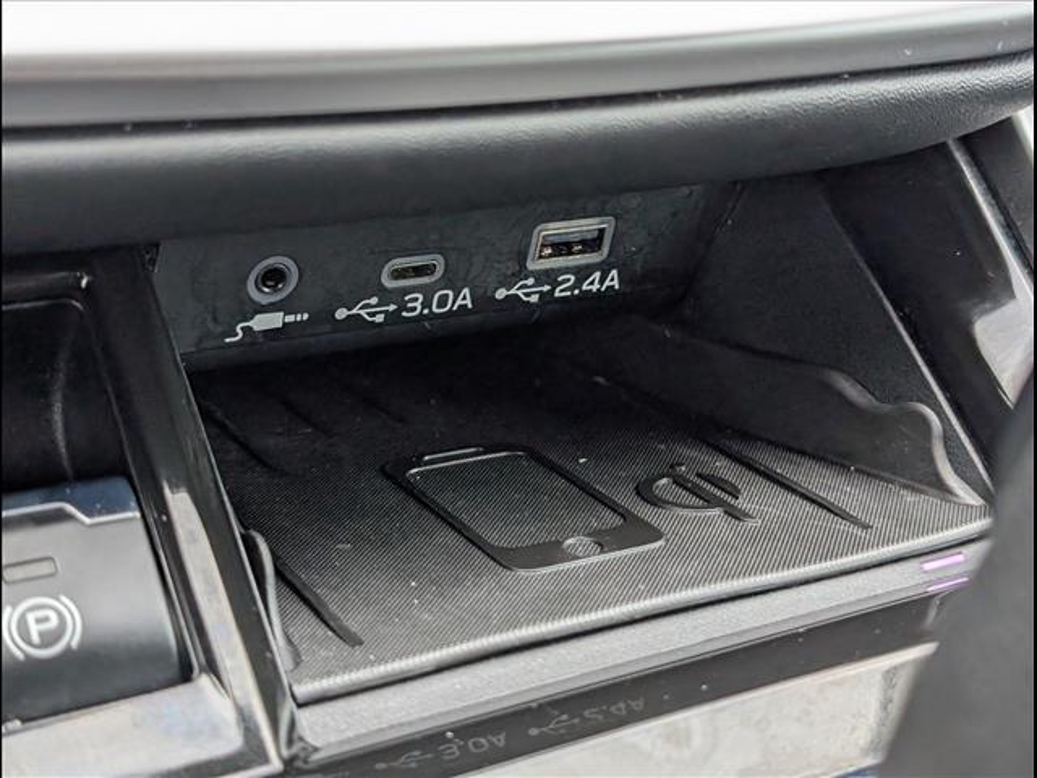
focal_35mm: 49
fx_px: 1468
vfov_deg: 29.7
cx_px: 518
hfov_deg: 38.9
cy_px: 389
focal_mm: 6.9
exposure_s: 1/294
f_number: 1.68
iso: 102
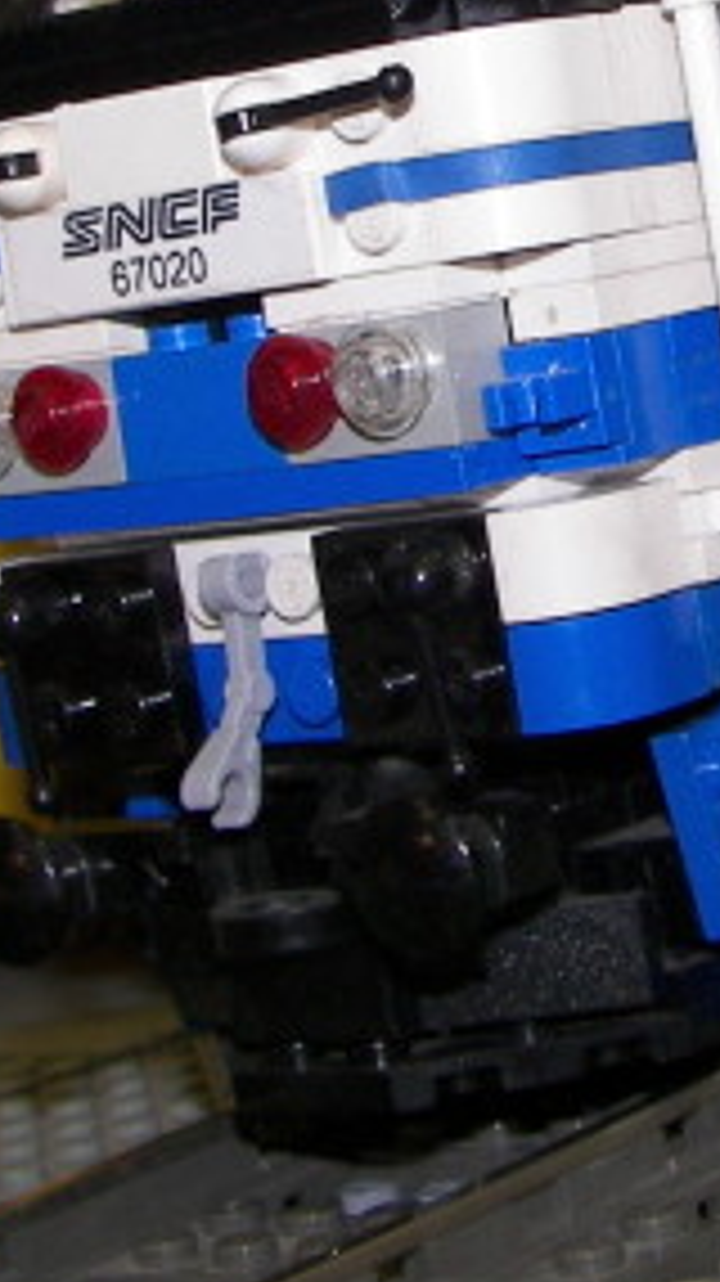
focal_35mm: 110
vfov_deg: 19.1
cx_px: 666
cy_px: 139
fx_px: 3739
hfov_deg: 10.9
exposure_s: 1/30
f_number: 2.8
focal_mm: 6
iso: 100
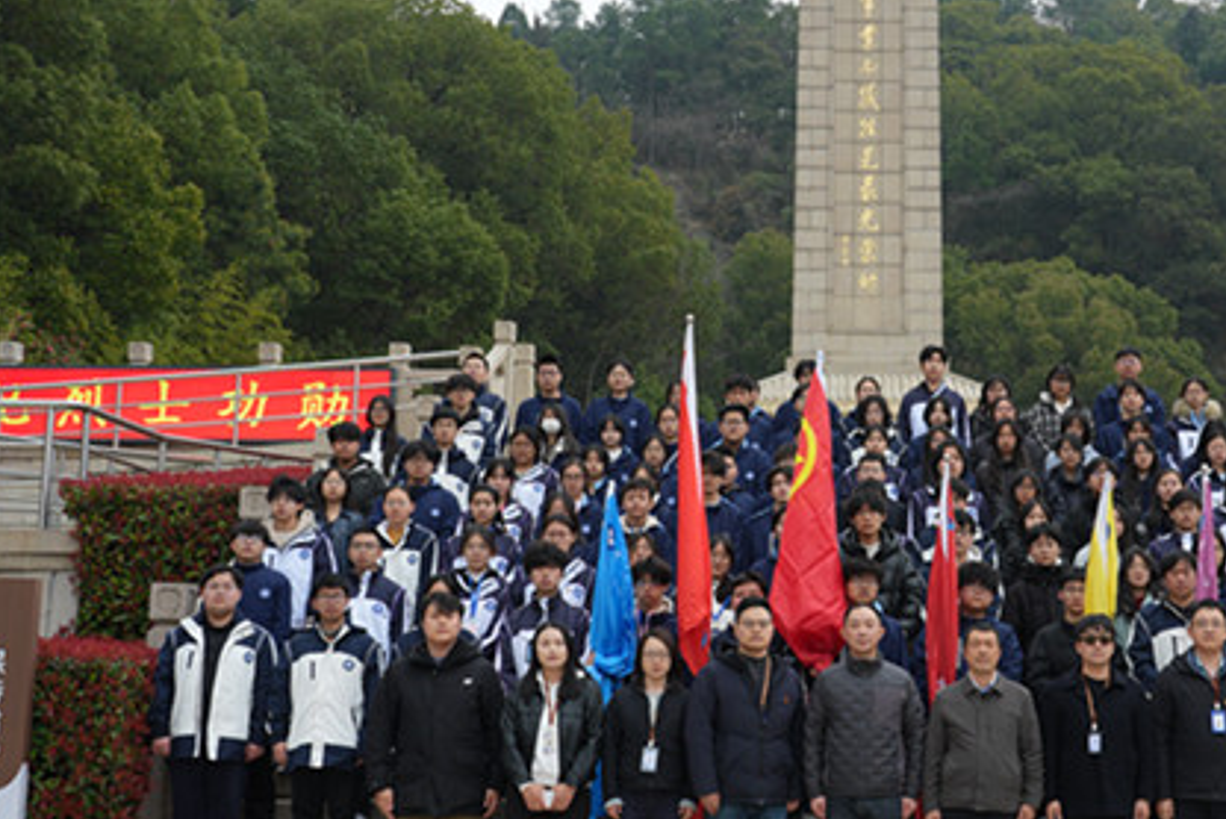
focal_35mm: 49
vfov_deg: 27.6
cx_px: 846
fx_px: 1670
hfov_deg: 39.7
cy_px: 398
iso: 640
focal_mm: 34
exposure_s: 1/200
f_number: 10
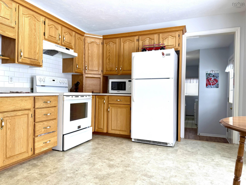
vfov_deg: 56.8
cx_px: 123
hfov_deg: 71.6
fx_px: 171
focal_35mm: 24
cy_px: 92
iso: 100
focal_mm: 6.76
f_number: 1.78
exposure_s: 1/120
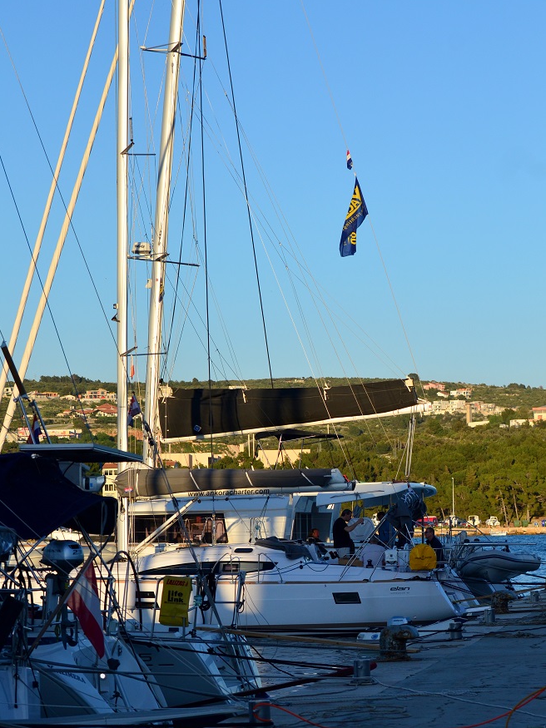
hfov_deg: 12.9
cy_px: 380
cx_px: 272
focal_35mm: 115
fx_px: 2419
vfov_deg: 17.1
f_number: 5.6
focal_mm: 70
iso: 400
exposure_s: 1/2000
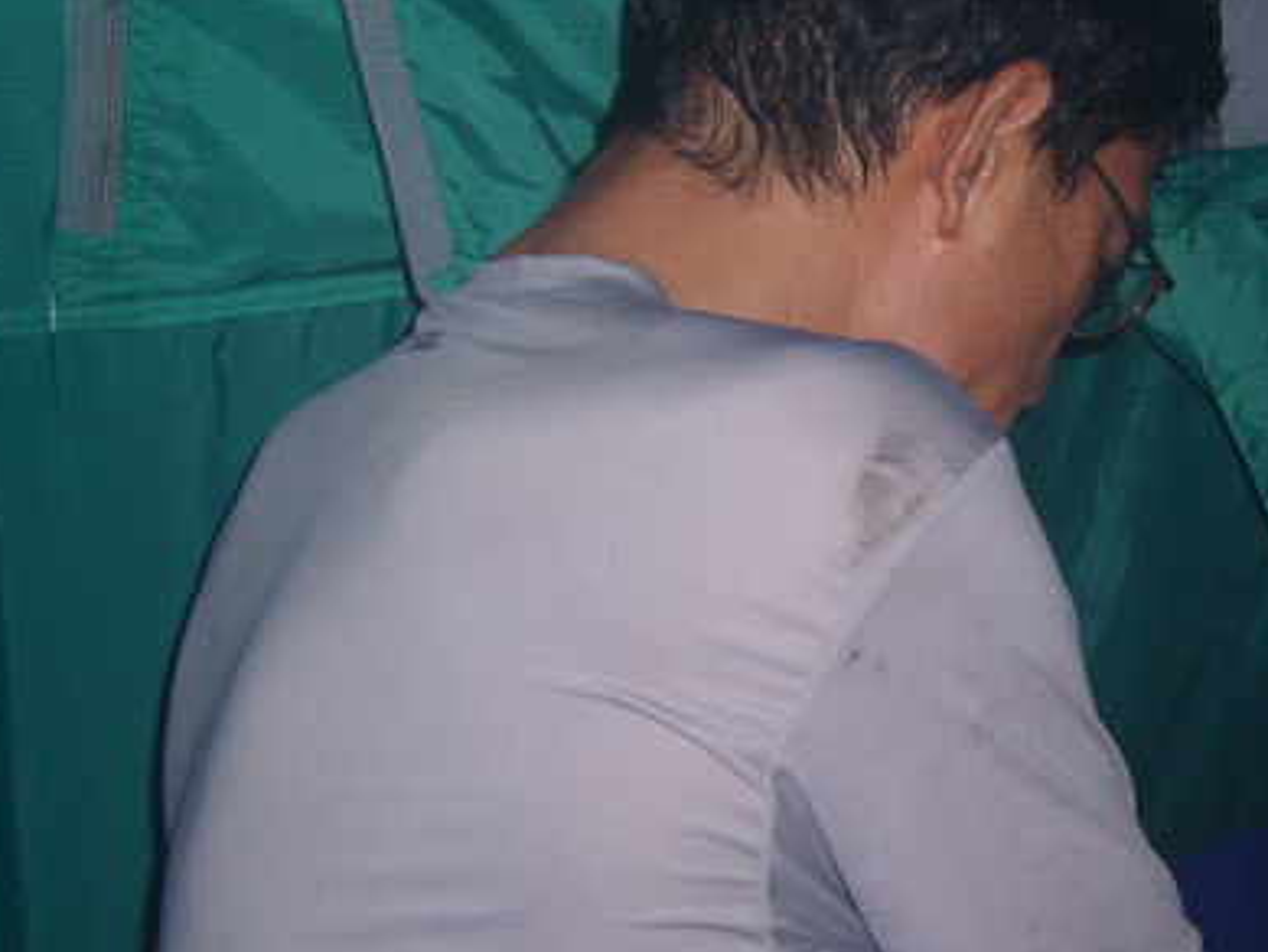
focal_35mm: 72
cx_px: 1203
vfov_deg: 20.4
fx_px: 2638
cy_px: 580
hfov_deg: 25.9
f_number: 2.8
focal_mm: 5.8
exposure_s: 1/30
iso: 50
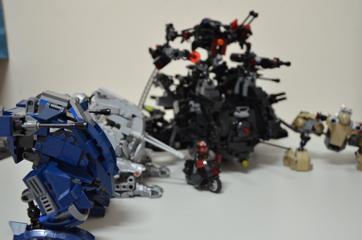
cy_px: 122
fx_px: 432
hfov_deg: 45.4
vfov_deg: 31.1
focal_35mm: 43
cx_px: 202
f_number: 3.8
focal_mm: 24
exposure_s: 1/30
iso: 1100
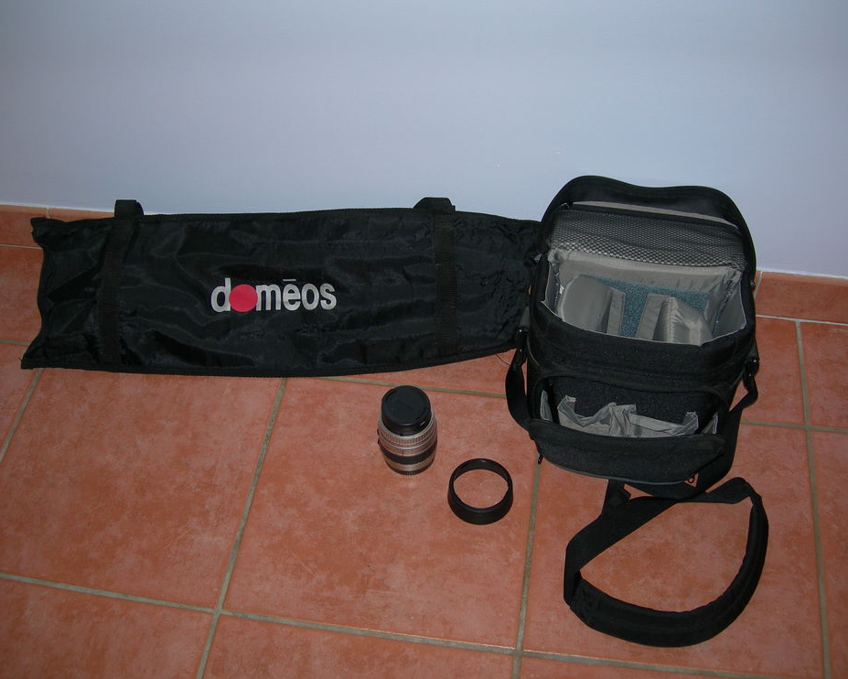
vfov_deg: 37.3
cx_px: 416
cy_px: 337
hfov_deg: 45.8
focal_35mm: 40
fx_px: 1004
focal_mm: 7.8
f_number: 2.8
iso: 50
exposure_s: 1/60.1
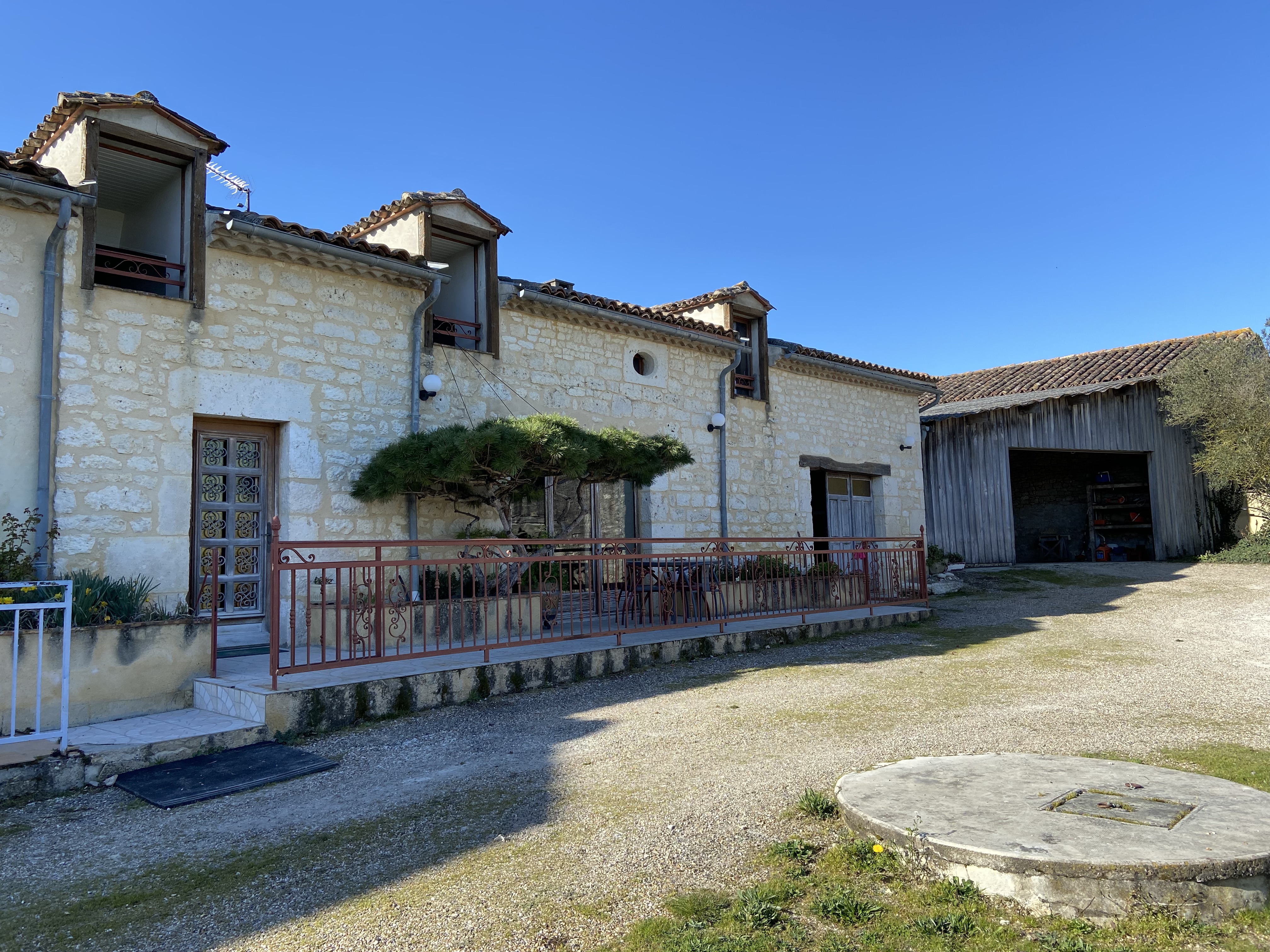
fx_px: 954
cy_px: 476
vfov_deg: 53.1
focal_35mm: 26
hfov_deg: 67.3
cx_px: 635
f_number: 1.8
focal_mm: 4.25
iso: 32
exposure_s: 1/1447
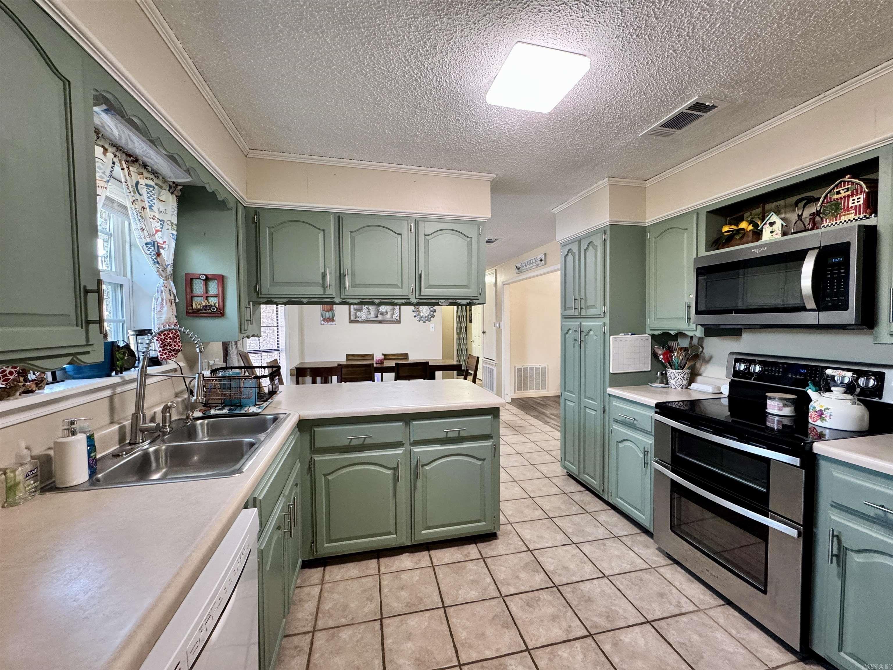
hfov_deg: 102.1
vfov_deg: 85.7
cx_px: 446
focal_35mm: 14
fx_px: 361
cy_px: 335
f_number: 2.2
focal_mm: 2.22
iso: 250
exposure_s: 1/60
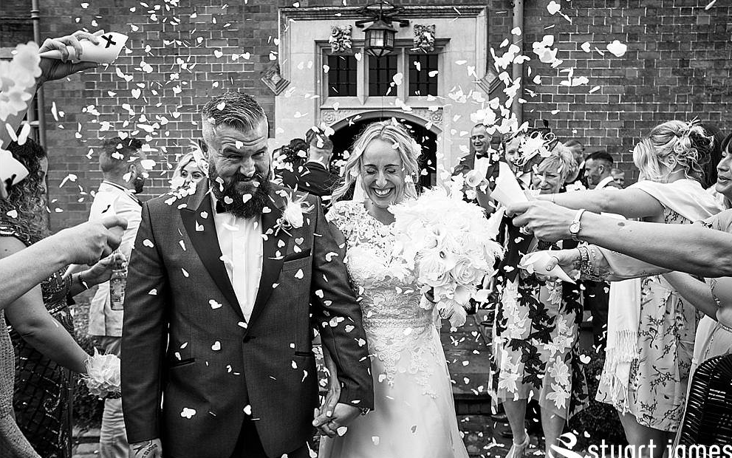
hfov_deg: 54.0
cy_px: 241
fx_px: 718
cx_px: 368
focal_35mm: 36
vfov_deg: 35.4
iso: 800
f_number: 4
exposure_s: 1/1000
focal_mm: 23
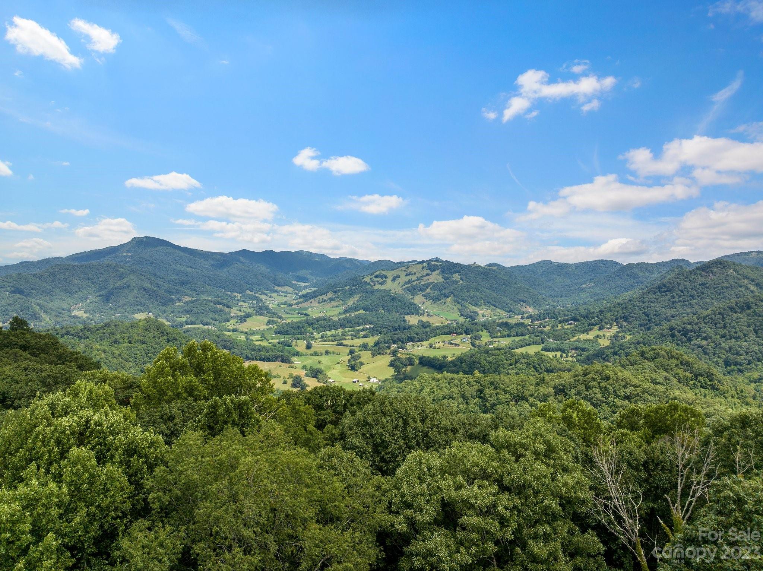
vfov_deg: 56.8
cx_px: 382
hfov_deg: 71.6
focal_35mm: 24
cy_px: 286
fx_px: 529
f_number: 2.8
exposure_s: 1/2000
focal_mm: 12.29
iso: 110
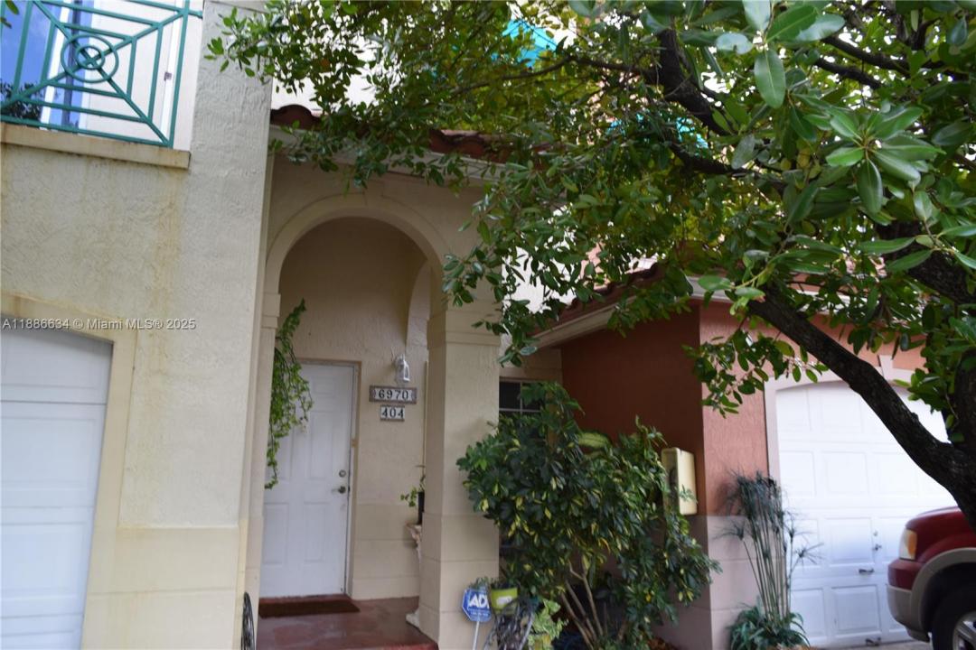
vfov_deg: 47.9
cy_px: 325
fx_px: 732
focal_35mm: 27
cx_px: 488
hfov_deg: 67.4
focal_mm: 18
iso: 400
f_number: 5.6
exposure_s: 1/125
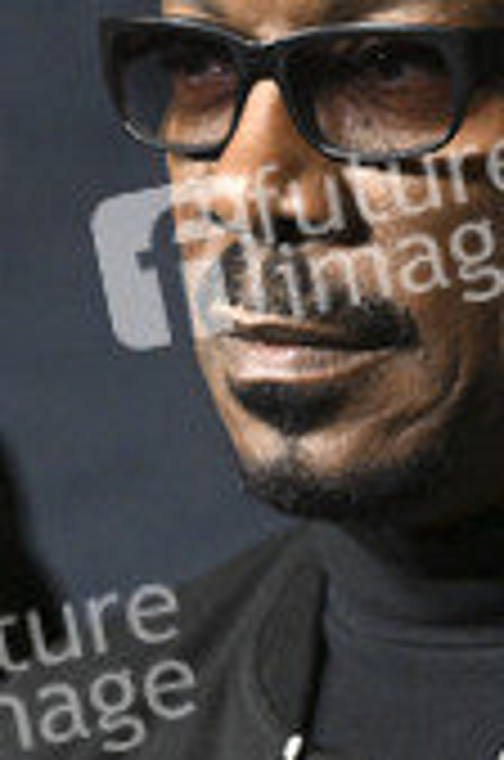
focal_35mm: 464
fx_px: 9783
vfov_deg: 4.5
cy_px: 468
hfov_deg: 2.9
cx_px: 454
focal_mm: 131
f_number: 5.6
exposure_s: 1/320
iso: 2500
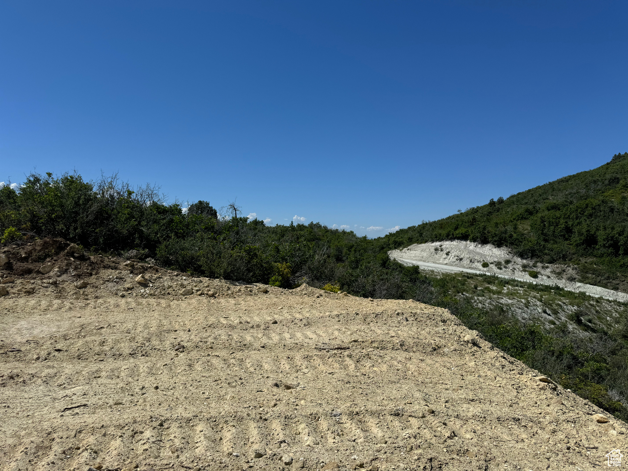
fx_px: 435
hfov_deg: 71.6
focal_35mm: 24
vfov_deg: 56.8
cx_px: 314
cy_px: 236
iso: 80
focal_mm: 6.76
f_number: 1.78
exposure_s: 1/9009
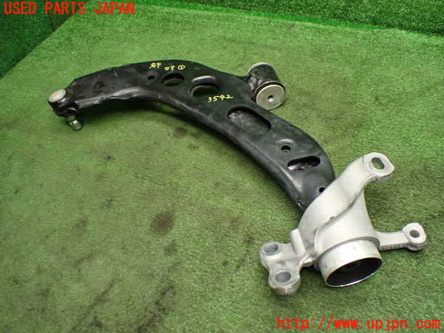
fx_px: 385
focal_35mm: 30
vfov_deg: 46.8
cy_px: 166
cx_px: 222
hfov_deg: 60.0
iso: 800
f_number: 2.3
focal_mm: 5.4
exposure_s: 1/125
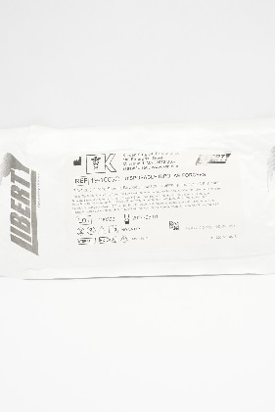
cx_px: 149
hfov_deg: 32.6
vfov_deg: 47.4
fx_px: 469
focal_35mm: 41
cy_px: 205
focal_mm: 18
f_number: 6.3
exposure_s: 1/60
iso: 800
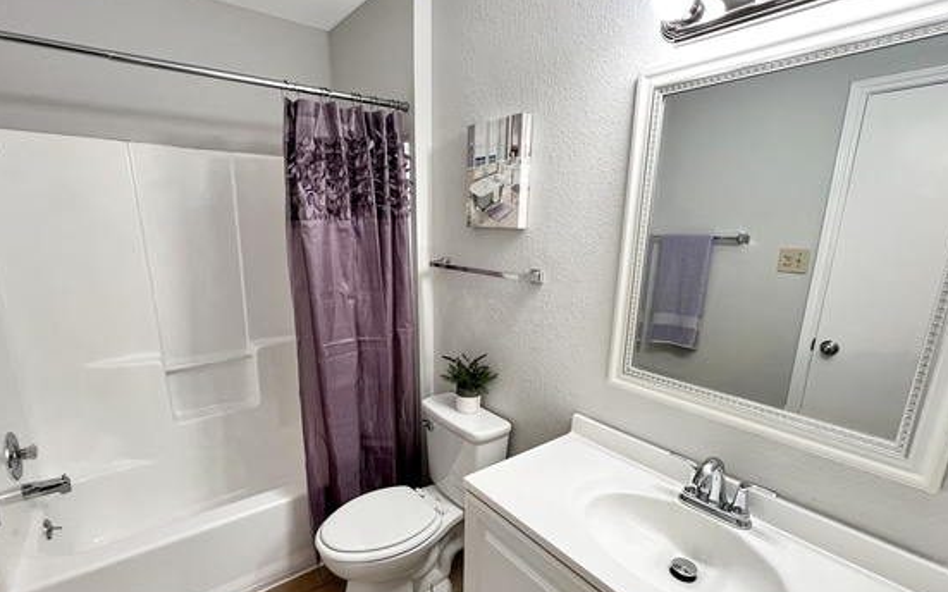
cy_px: 336
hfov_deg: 97.8
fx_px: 413
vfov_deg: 70.9
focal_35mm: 16
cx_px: 461
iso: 160
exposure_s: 1/60
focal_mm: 1.57
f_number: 1.8
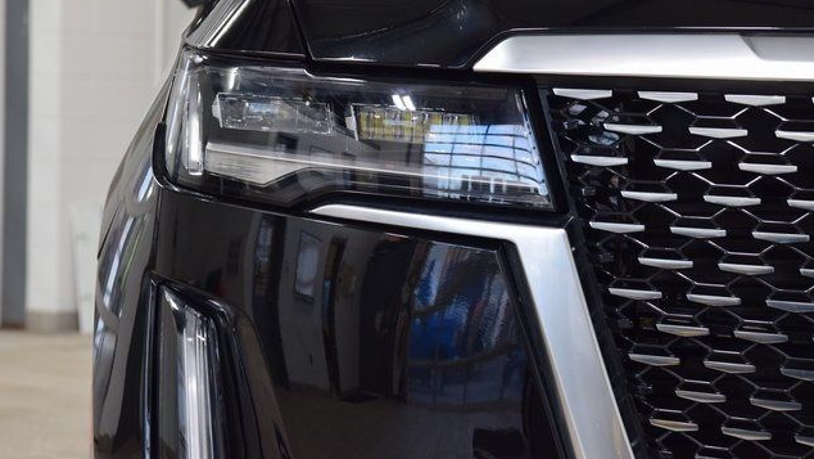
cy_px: 199
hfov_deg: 19.3
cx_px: 406
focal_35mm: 111
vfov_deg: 10.9
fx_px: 2396
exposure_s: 1/30
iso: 1250
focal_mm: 70
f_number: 7.1
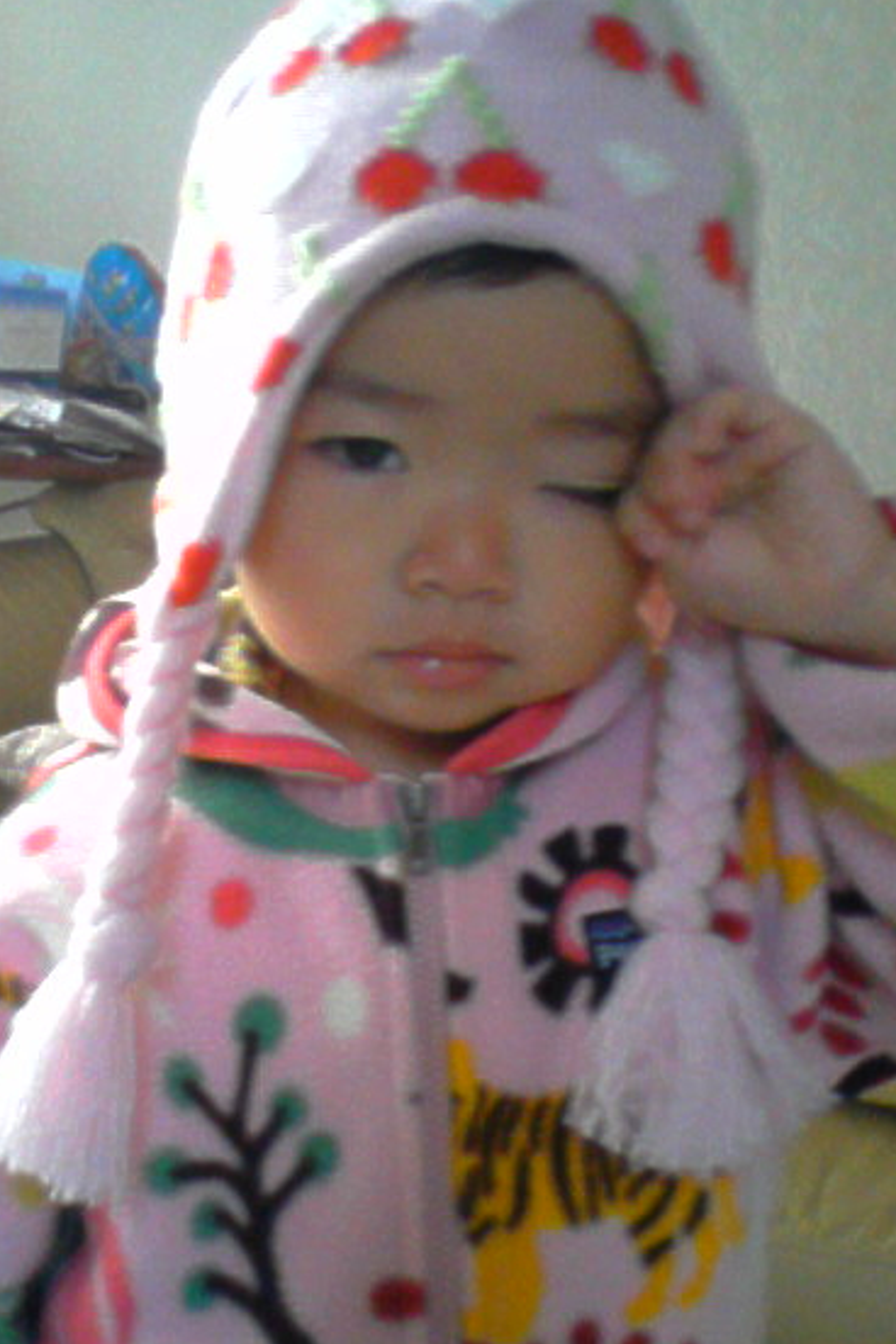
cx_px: 331
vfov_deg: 54.4
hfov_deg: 37.6
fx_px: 1307
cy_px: 689
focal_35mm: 35
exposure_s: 1/23.8
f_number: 2.8
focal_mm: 1.5
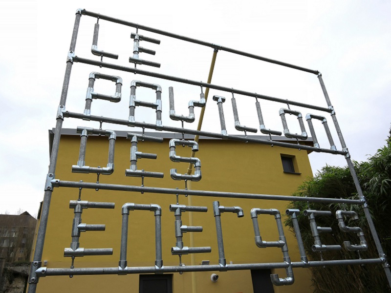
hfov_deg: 65.3
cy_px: 146
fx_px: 305
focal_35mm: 27
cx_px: 196
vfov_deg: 51.4
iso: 200
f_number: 1.9
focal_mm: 3.6
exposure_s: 1/33
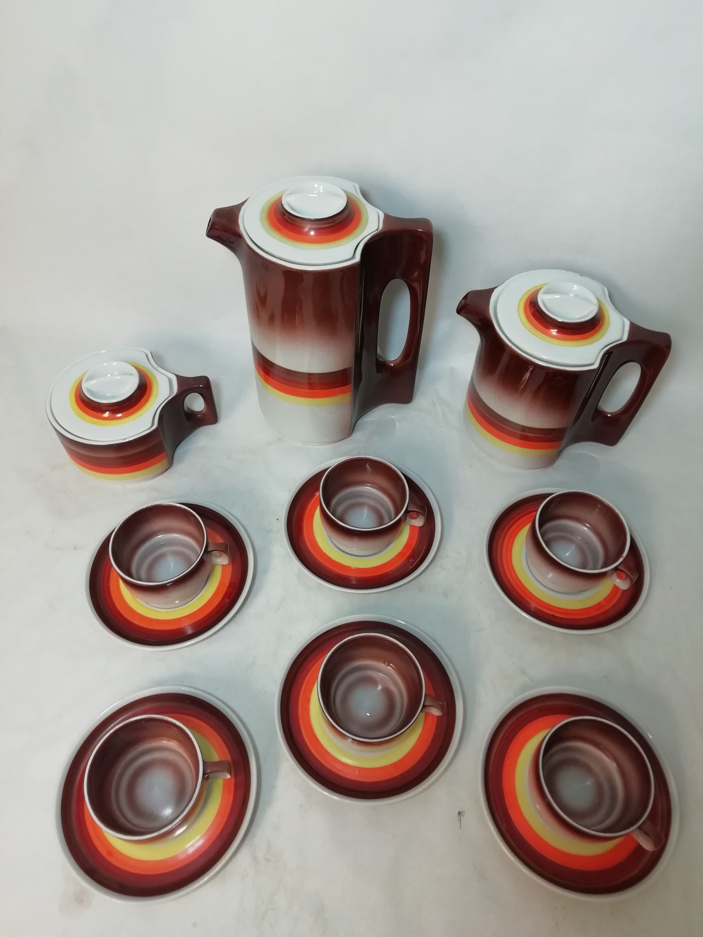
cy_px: 468
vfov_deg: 67.3
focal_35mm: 26
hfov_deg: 53.1
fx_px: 704
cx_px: 352
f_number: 2.2
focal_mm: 3.46
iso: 80
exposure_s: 1/50
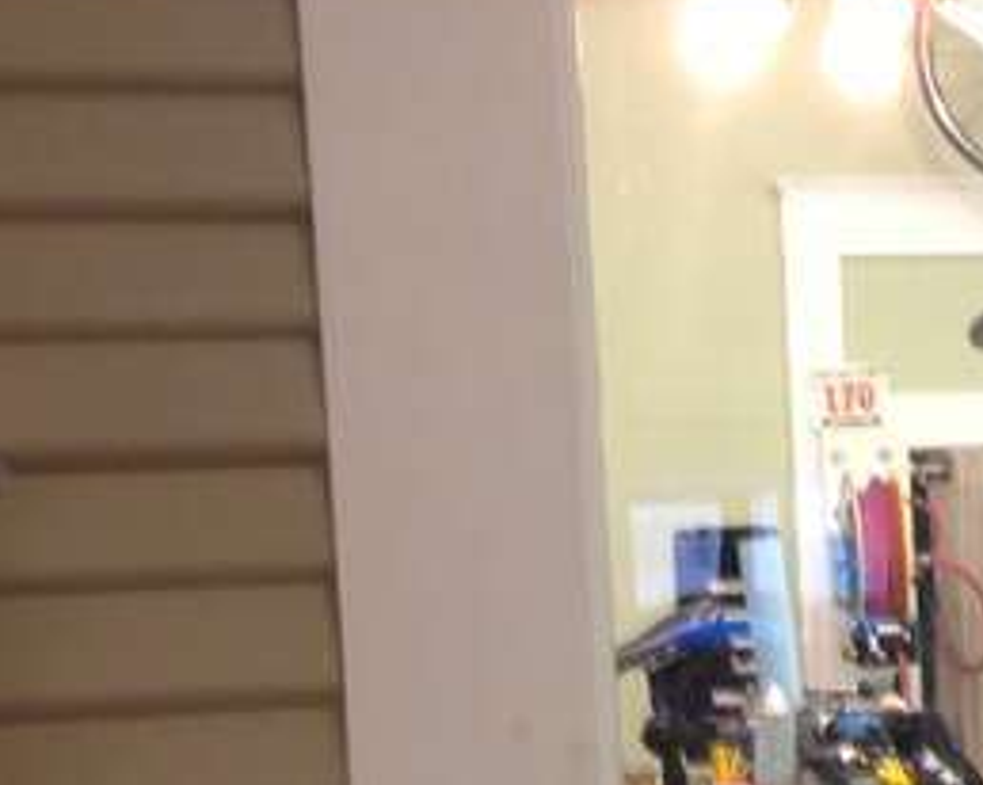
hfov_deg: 17.8
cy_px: 667
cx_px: 1326
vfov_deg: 15.2
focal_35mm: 100
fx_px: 2907
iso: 125
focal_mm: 4.13
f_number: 2.4
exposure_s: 1/20
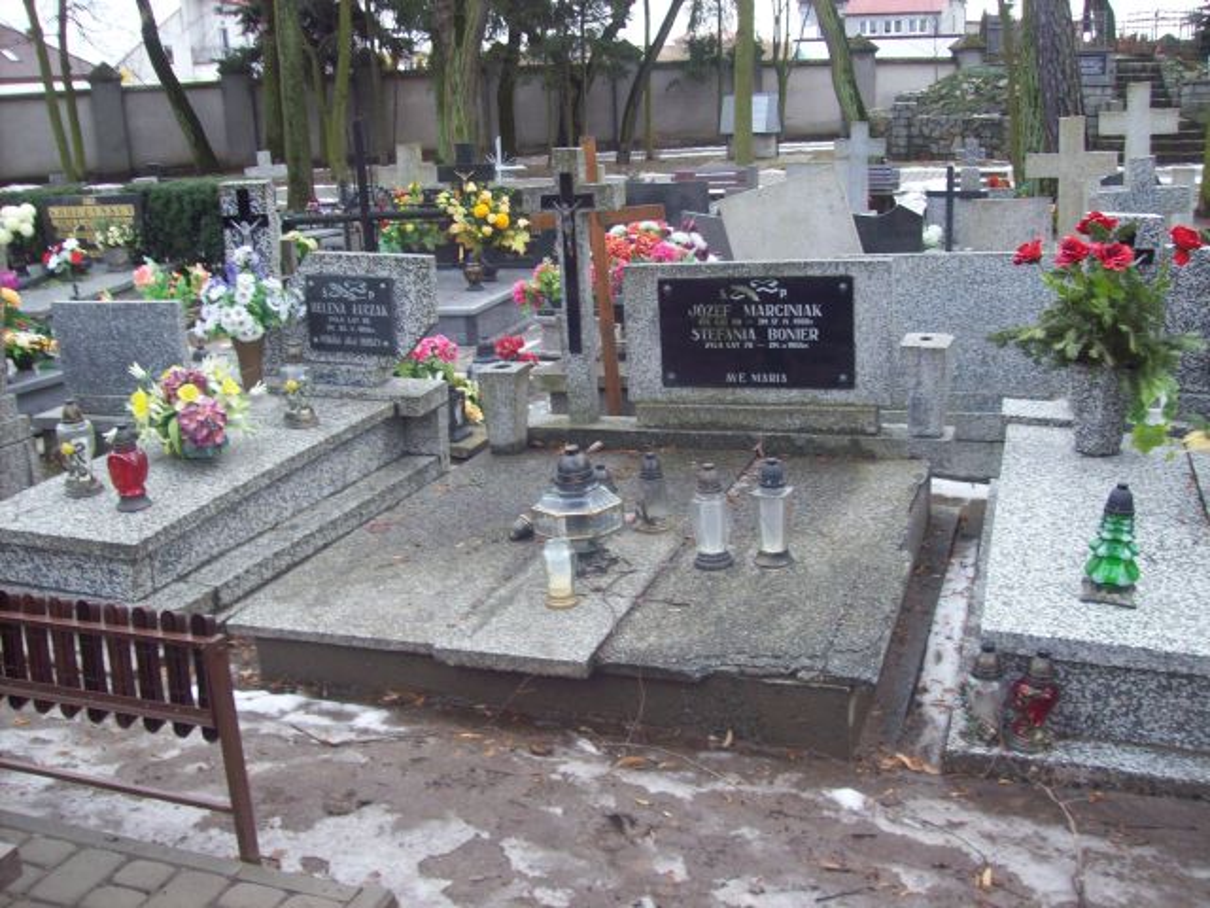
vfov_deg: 39.7
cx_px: 605
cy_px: 454
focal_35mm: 36
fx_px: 1258
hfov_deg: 51.4
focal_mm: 6
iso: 80
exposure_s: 1/76.6
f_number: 2.7
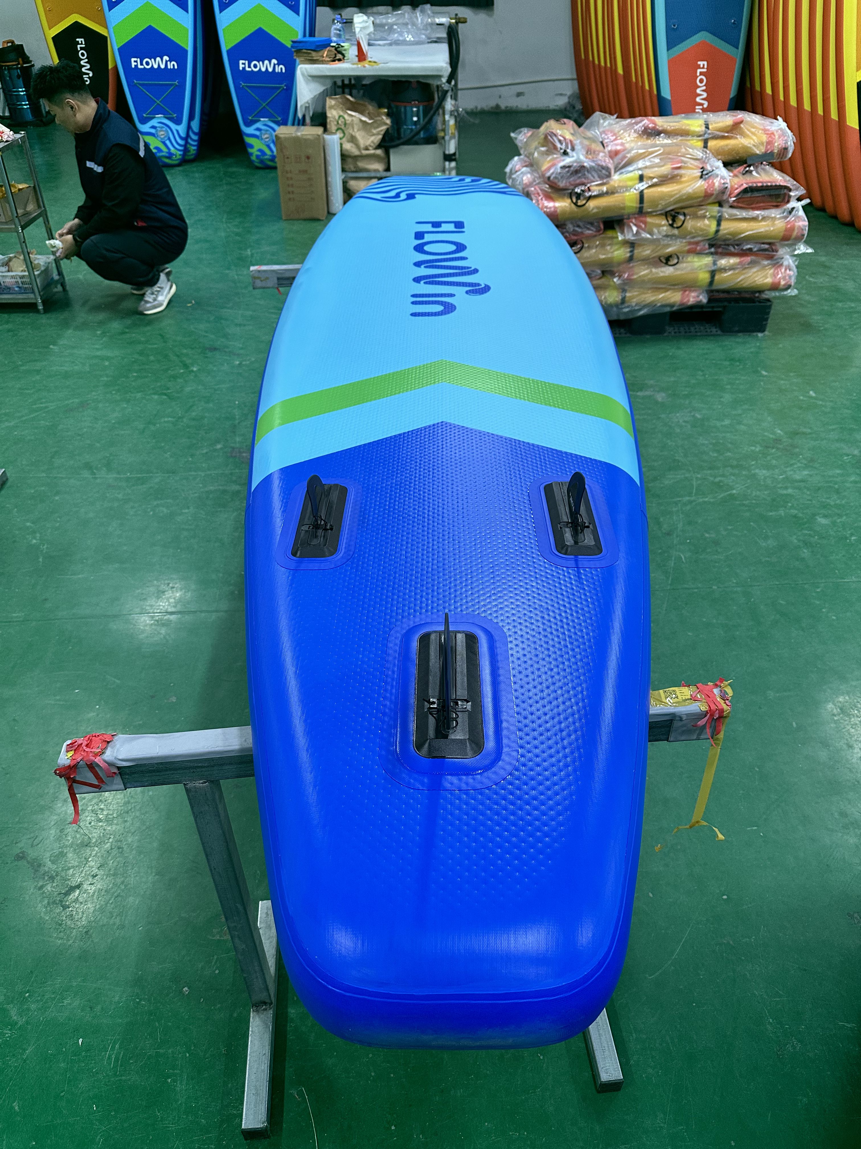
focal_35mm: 24
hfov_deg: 56.8
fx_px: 796
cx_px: 430
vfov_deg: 71.6
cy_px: 574
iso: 250
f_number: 1.78
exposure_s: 1/50
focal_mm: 6.86
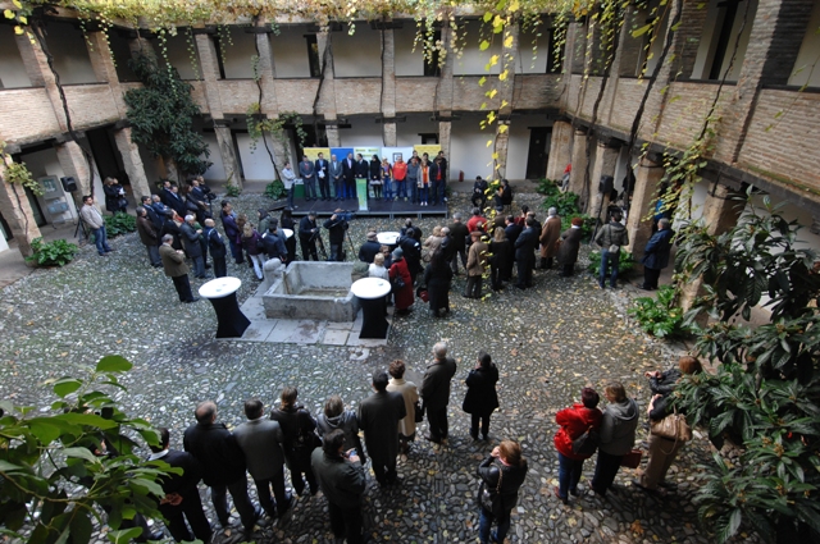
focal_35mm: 18
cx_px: 410
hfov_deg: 90.1
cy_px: 272
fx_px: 409
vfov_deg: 67.2
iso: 400
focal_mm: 12
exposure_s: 1/50
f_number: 4.5
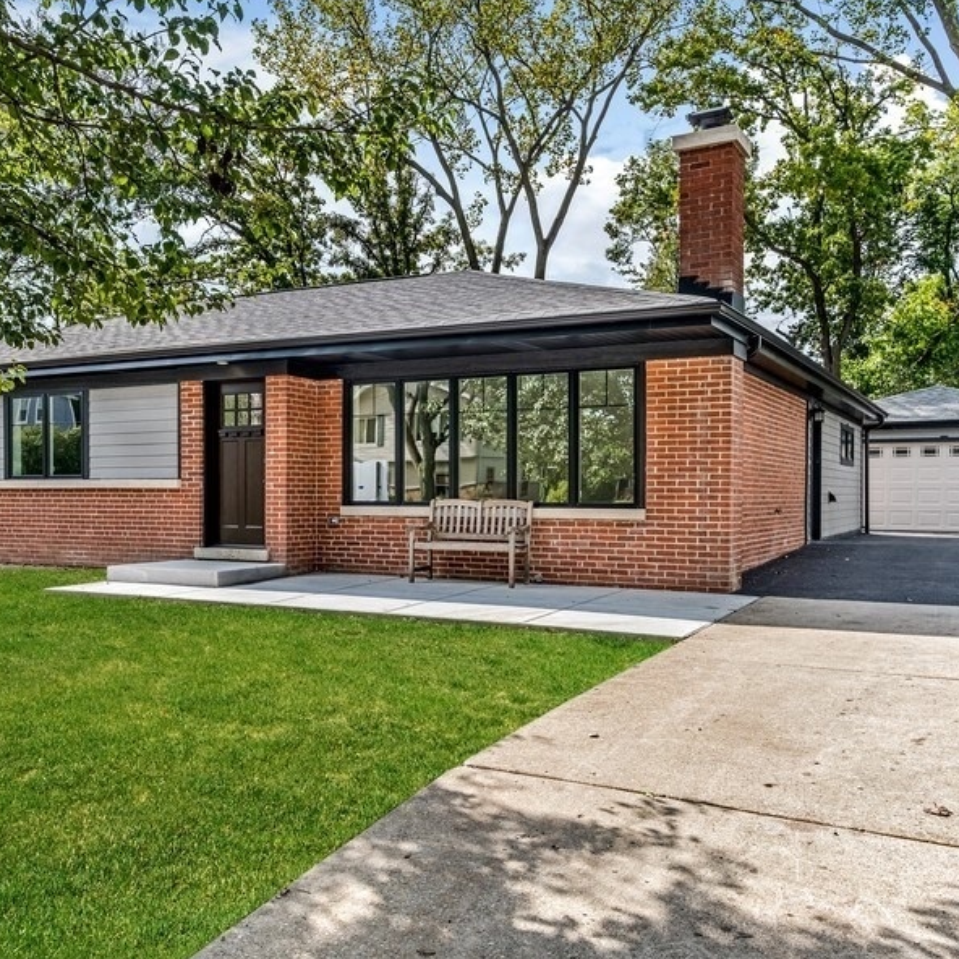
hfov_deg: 52.3
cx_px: 403
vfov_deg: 52.5
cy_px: 478
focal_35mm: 31
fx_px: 972
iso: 200
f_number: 8
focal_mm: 15.9
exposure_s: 1/70
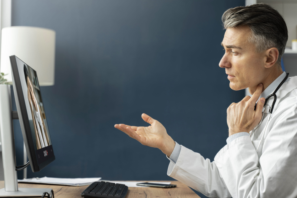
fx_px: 619
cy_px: 99
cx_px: 148
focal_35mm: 75
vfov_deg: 18.2
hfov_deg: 27.0
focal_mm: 75
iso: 160
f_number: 2.8
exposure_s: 1/250
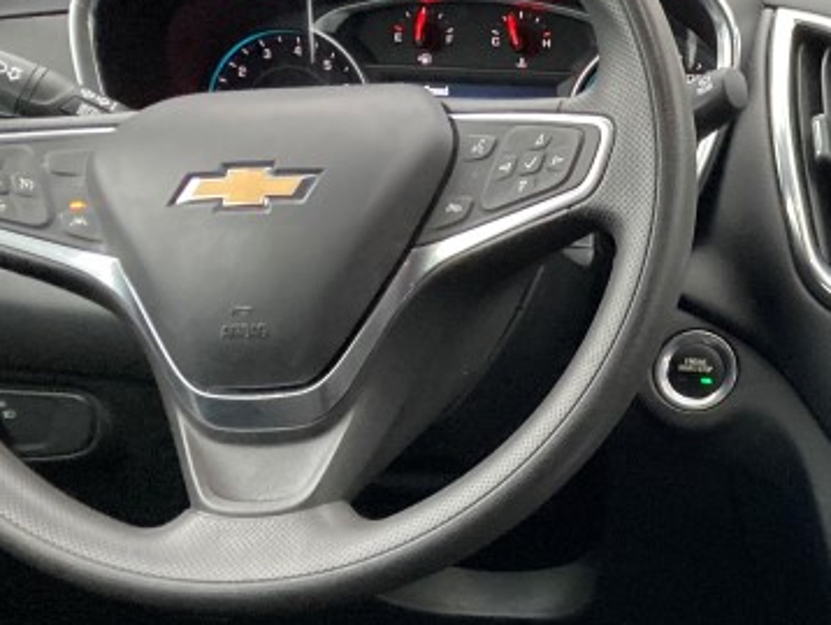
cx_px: 1072
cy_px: 448
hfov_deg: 22.0
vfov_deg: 18.4
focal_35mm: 80
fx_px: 1922
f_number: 1.8
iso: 160
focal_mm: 3.99
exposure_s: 1/60
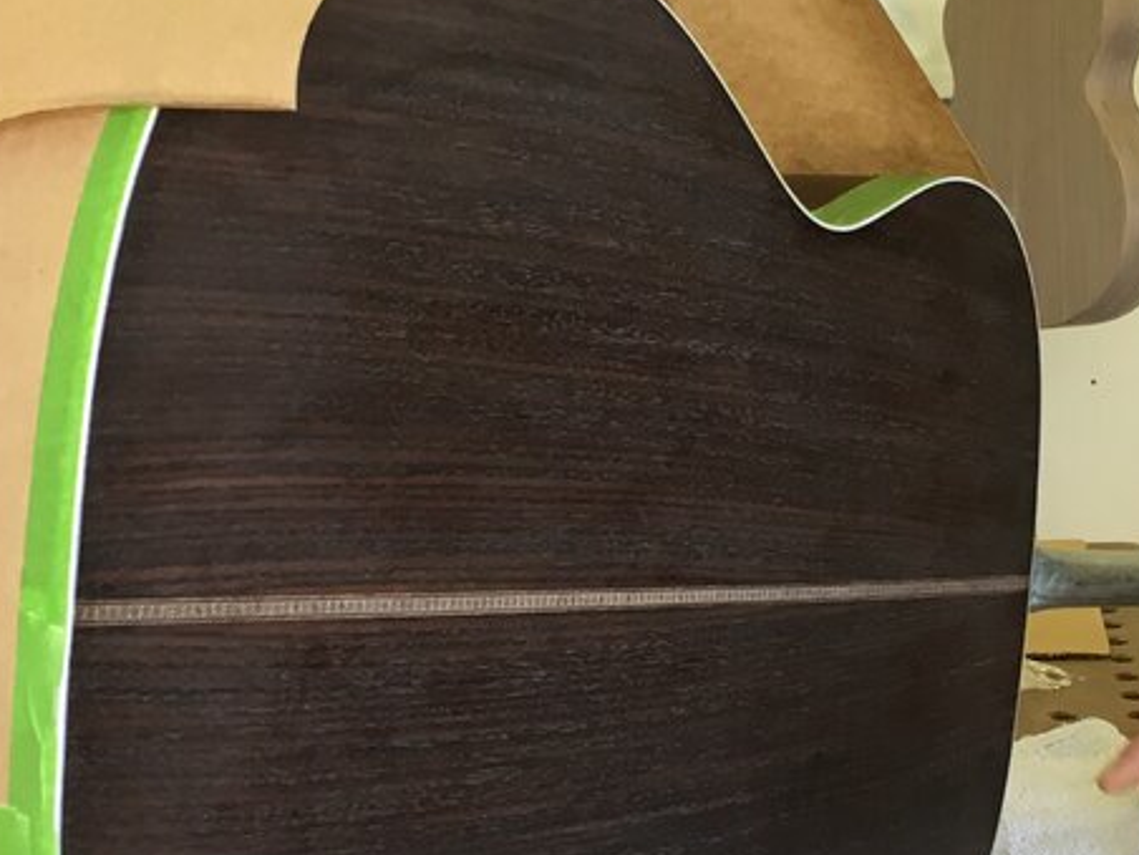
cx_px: 829
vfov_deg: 19.1
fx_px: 2534
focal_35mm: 77
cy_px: 449
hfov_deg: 25.1
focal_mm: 4.15
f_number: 2.2
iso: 25
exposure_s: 1/30
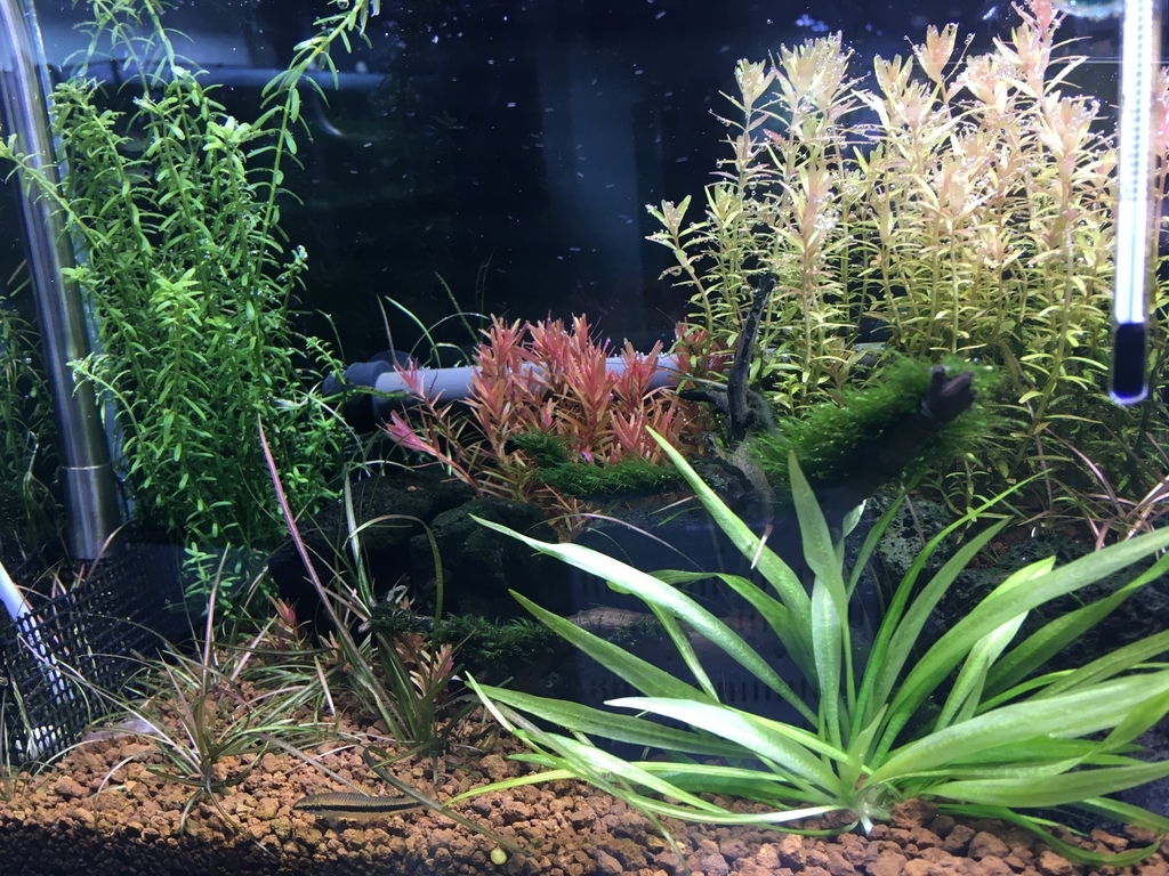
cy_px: 438
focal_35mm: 29
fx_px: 979
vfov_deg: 48.2
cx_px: 584
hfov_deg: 61.7
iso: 25
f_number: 2.2
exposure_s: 1/30
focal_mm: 4.15
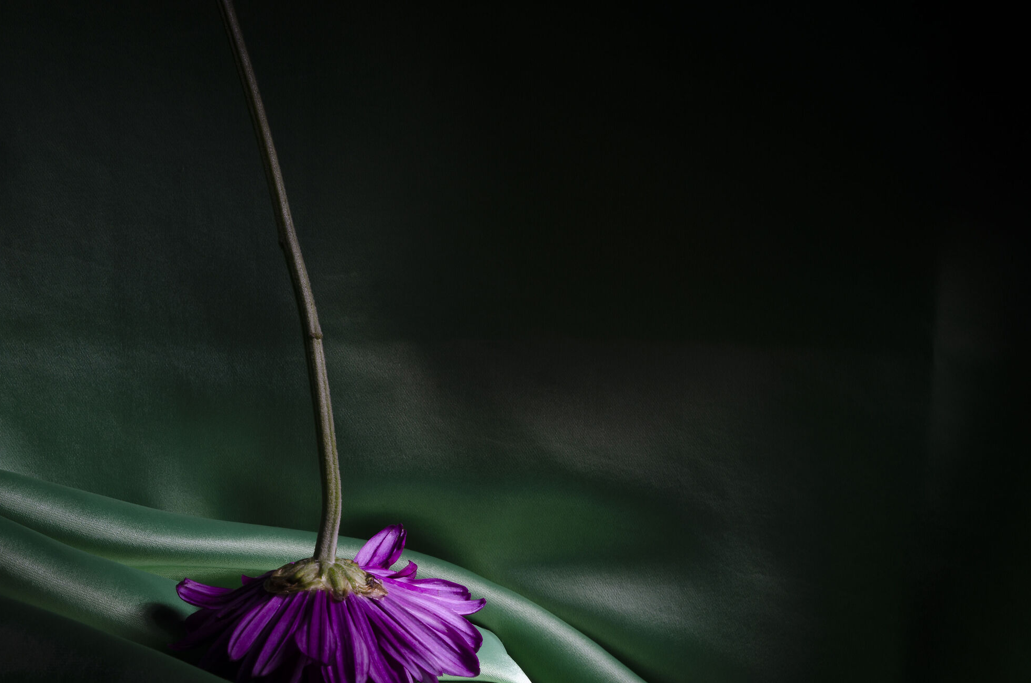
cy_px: 354
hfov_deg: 20.3
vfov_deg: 13.5
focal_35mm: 101
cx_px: 420
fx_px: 2876
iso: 100
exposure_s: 42
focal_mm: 55
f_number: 13
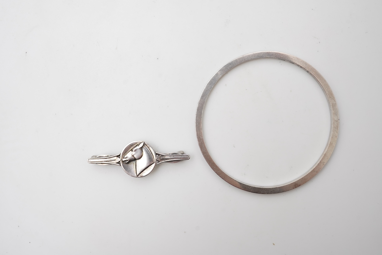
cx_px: 191
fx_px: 477
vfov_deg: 29.9
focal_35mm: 45
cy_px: 128
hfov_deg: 43.6
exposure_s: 1/125
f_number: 18
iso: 400
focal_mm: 30
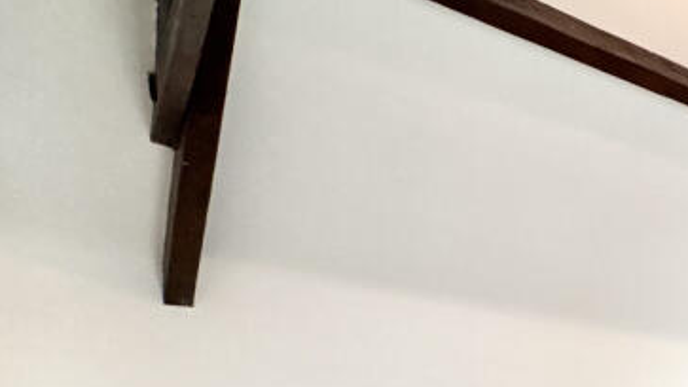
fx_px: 784
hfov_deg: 33.0
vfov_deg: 24.0
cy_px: 516
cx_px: 923
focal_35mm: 43
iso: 160
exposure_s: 1/100
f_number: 2.2
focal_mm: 2.22
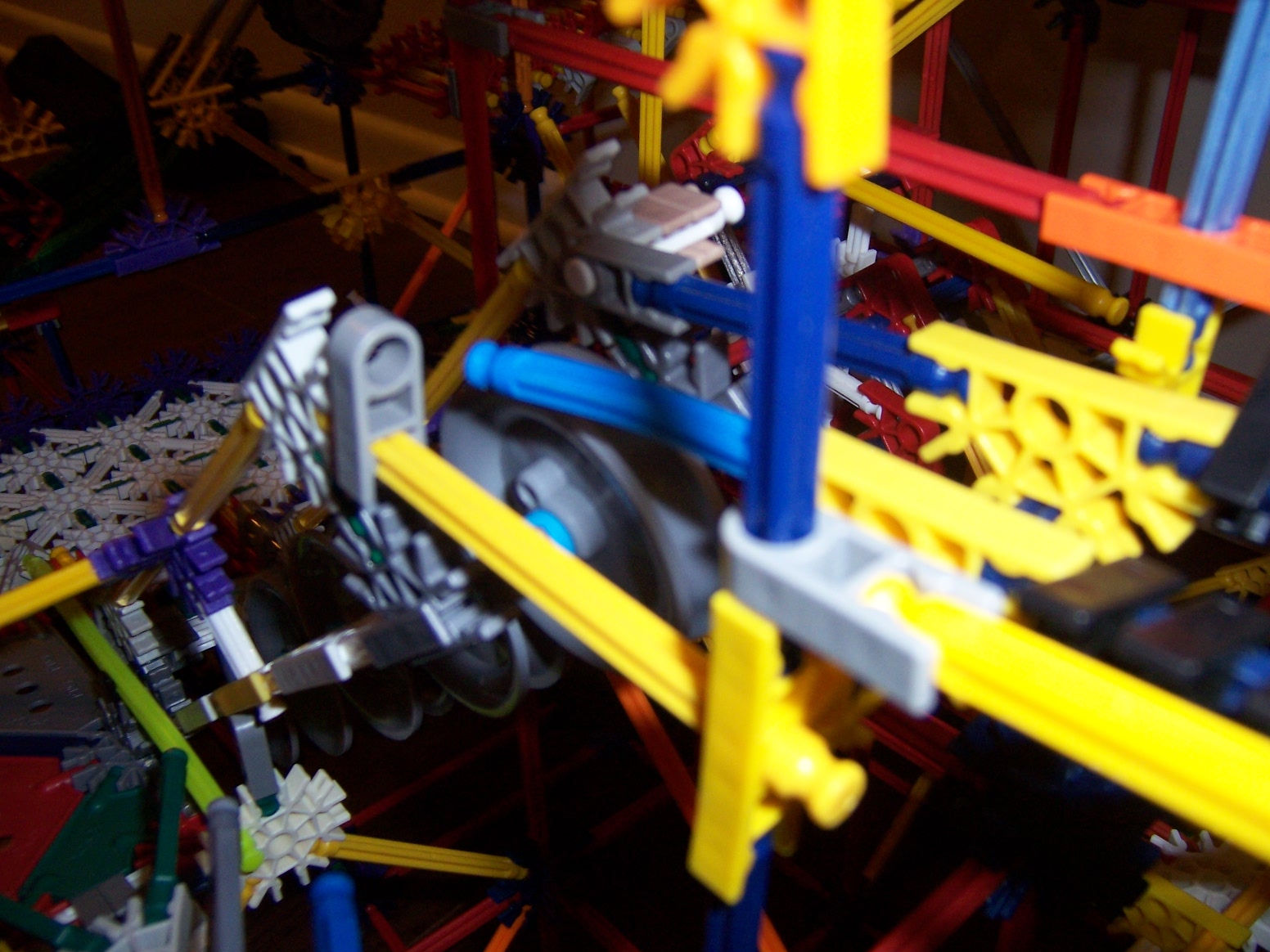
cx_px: 635
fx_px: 1211
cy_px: 476
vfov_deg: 42.9
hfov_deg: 55.4
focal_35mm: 33
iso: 140
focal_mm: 5.5
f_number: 2.8
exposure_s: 1/60
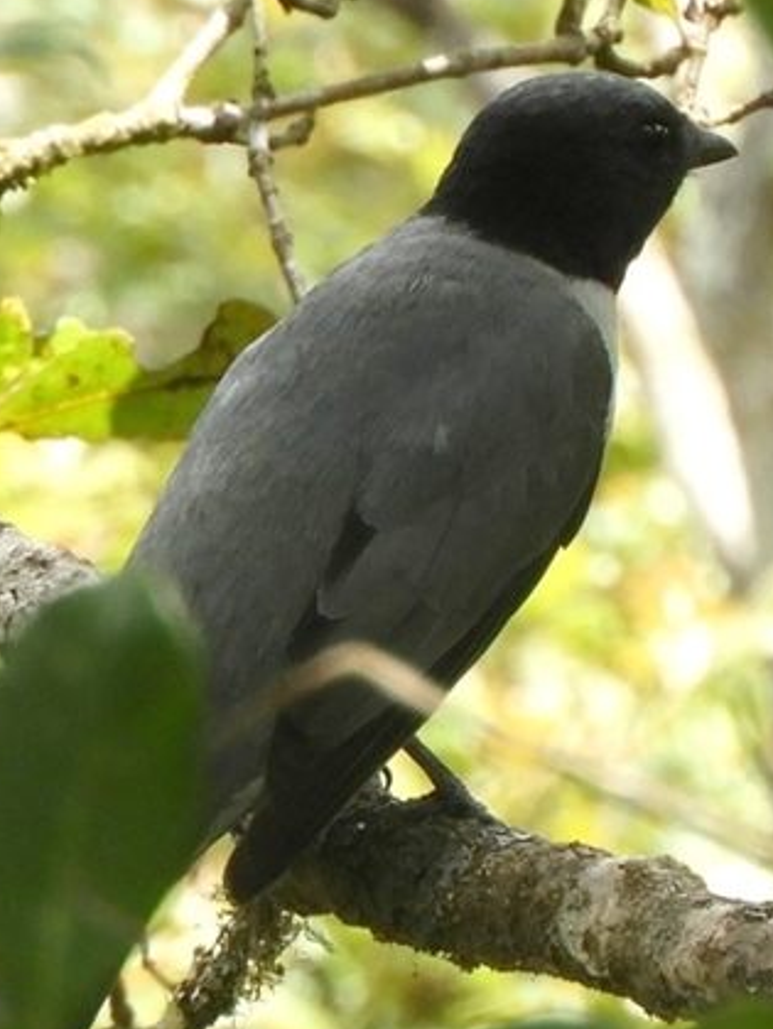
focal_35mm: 929
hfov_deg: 1.6
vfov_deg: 2.1
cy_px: 749
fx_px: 27618
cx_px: 405
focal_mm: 80.6
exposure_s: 1/250
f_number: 5.6
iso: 180
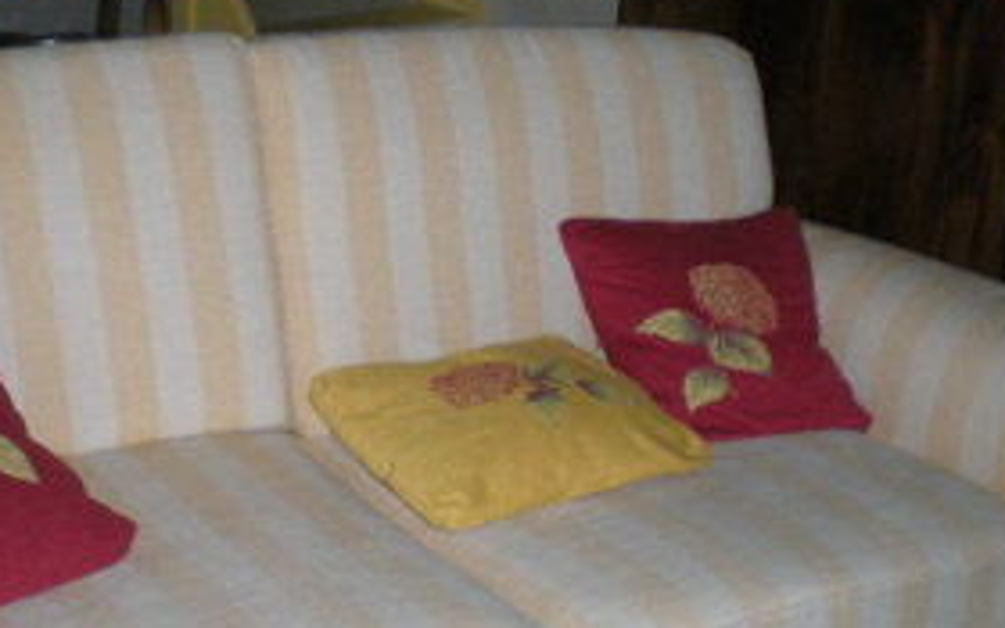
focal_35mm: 69
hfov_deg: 29.6
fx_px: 1890
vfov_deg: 18.7
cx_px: 370
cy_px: 506
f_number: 3.1
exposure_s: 1/60
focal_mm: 6.3
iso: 133
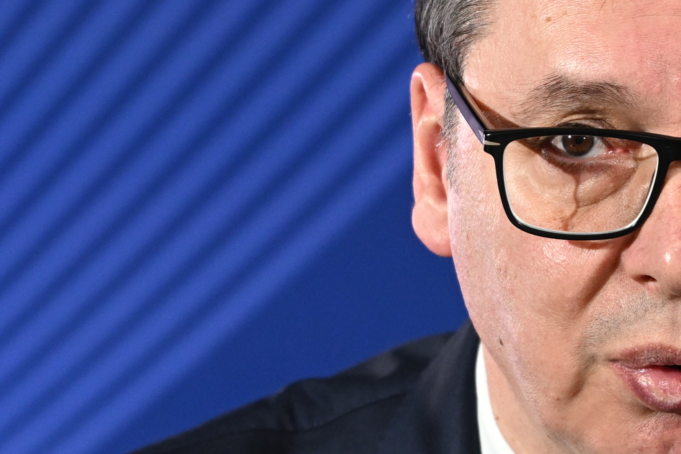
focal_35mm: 300
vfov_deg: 4.6
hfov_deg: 6.9
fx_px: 5675
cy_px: 227
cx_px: 340
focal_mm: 200
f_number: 4
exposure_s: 1/400
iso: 1000
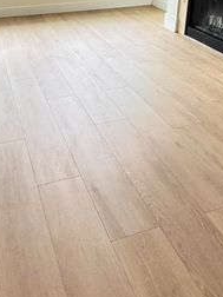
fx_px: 318
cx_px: 71
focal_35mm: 37
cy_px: 37
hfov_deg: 38.1
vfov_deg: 46.0
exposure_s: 1/99
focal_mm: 2.22
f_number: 2.2
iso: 320
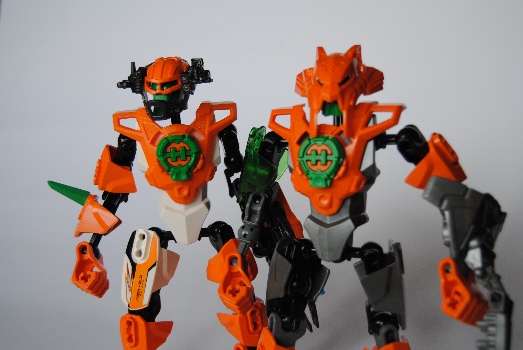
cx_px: 262
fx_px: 764
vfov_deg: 25.8
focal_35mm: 52
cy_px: 175
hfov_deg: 37.8
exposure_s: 1/20
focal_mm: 35
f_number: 4.5
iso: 400
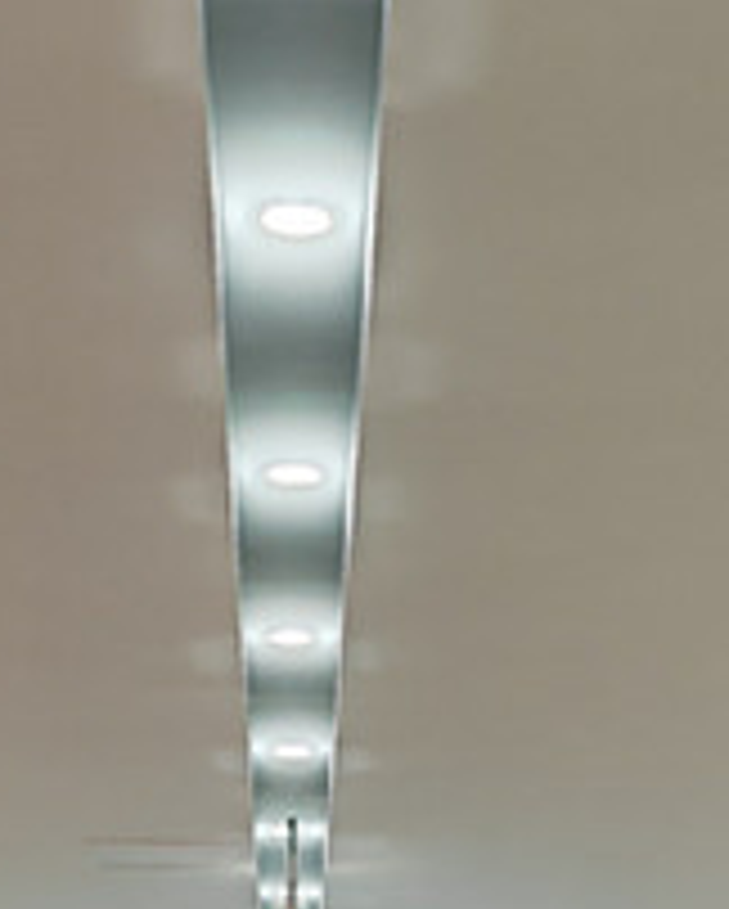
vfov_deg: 14.8
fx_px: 3312
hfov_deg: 12.5
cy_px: 1224
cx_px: 256
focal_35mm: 123
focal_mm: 7.62
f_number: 1.6
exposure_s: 1/60
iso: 160
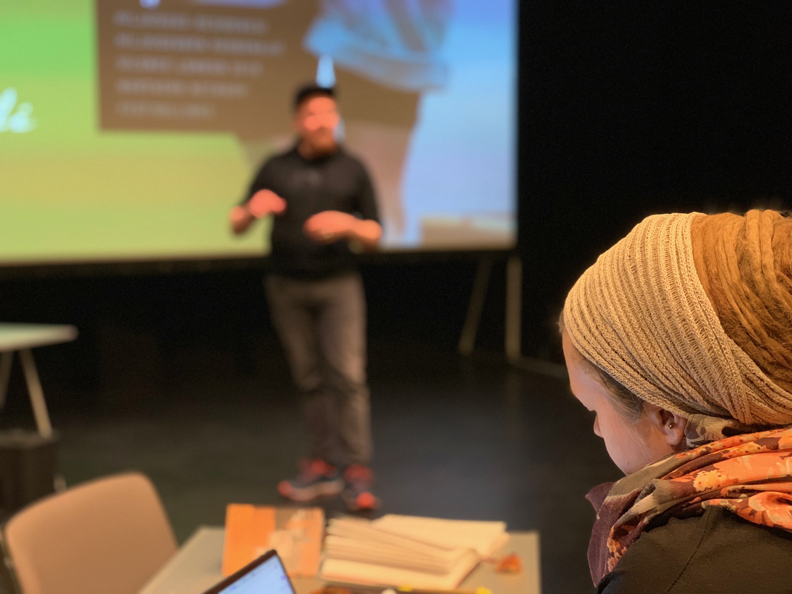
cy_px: 297
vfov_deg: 28.0
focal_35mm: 52
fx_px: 1190
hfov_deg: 36.8
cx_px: 396
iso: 320
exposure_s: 1/50
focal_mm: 6
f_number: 2.4
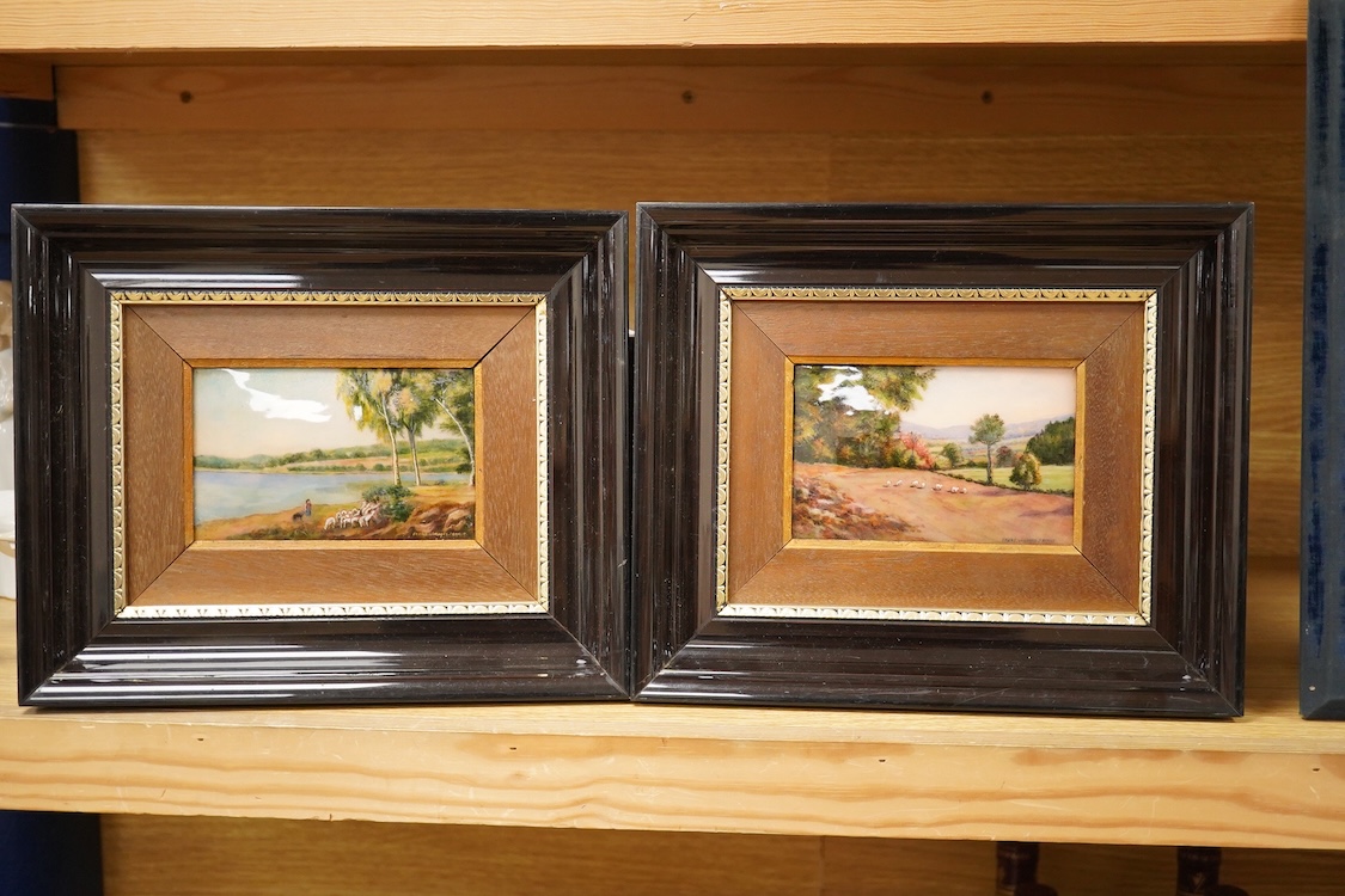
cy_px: 448
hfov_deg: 43.6
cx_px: 672
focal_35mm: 45
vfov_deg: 29.9
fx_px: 1681
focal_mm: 30
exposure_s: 1/200
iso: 2500
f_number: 4.5
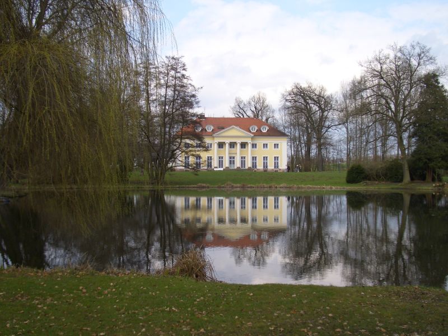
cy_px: 168
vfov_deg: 35.1
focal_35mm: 41
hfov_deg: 45.8
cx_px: 224
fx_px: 531
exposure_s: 1/200
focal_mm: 6.8
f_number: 4.6
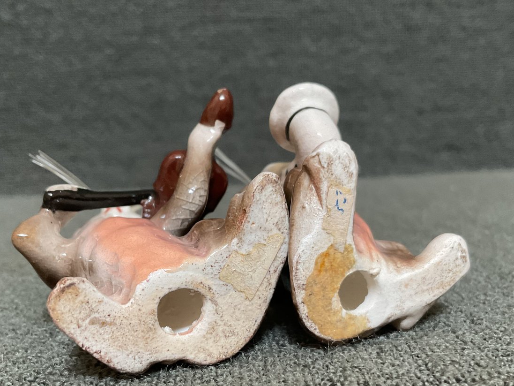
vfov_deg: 35.7
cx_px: 272
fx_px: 594
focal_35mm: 40
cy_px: 250
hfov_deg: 46.8
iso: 100
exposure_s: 1/60
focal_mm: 3
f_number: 1.8
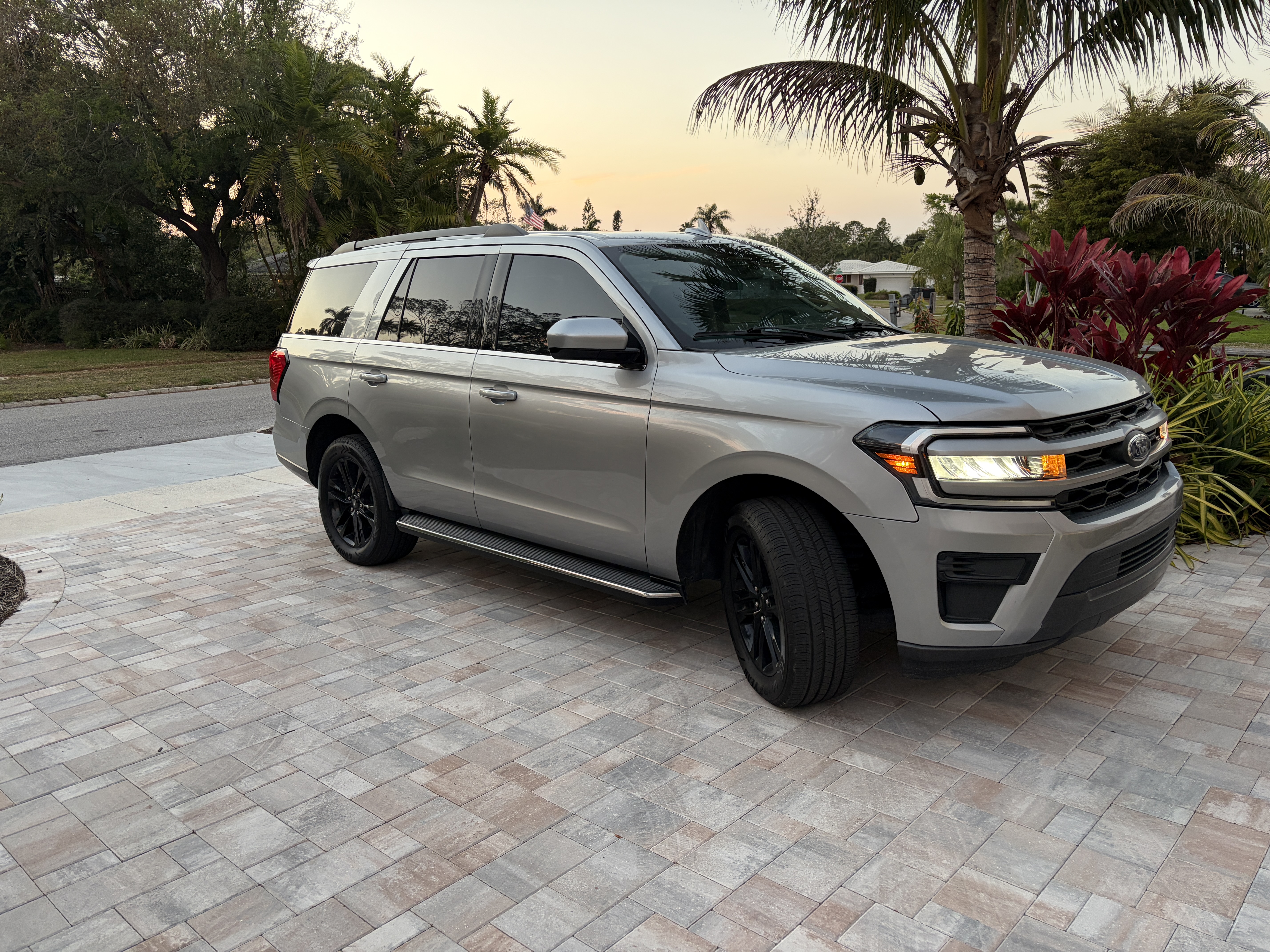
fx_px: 954
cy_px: 476
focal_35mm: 26
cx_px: 635
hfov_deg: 67.3
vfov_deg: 53.1
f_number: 1.6
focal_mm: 5.96
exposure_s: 1/87
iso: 125
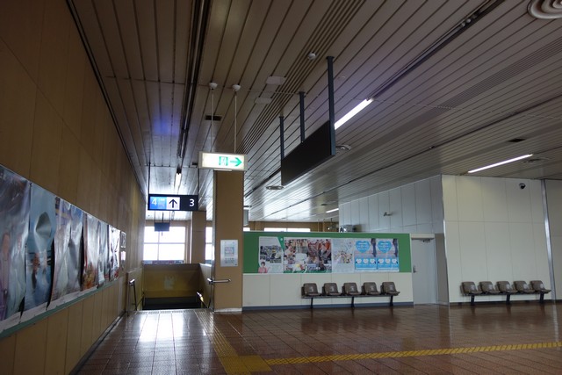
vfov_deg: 46.4
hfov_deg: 65.5
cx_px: 281
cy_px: 188
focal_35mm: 28
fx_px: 437
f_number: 1.8
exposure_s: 1/80
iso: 125
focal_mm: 10.4
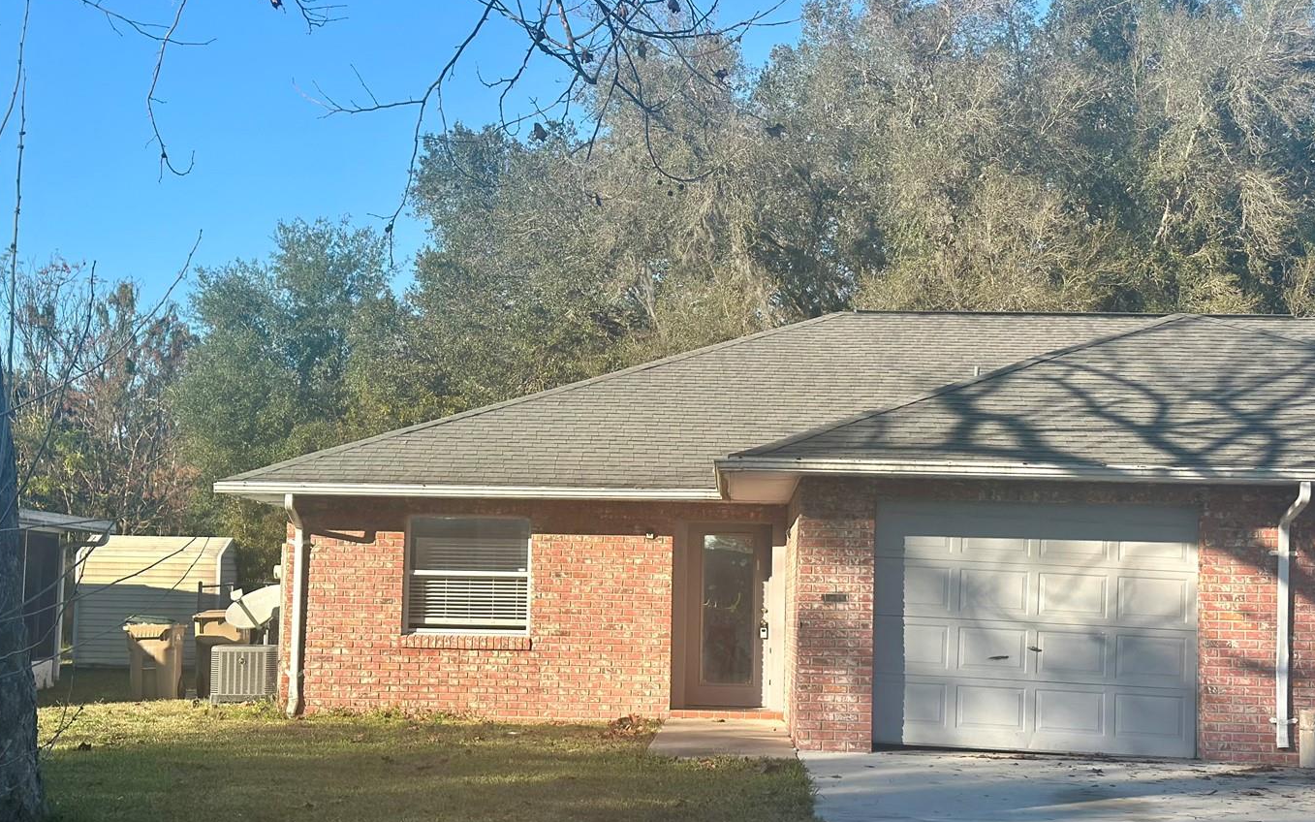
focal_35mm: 60
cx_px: 652
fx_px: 2150
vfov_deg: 21.6
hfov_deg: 34.0
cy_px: 446
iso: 80
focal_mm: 6.86
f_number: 1.78
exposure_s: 1/3257
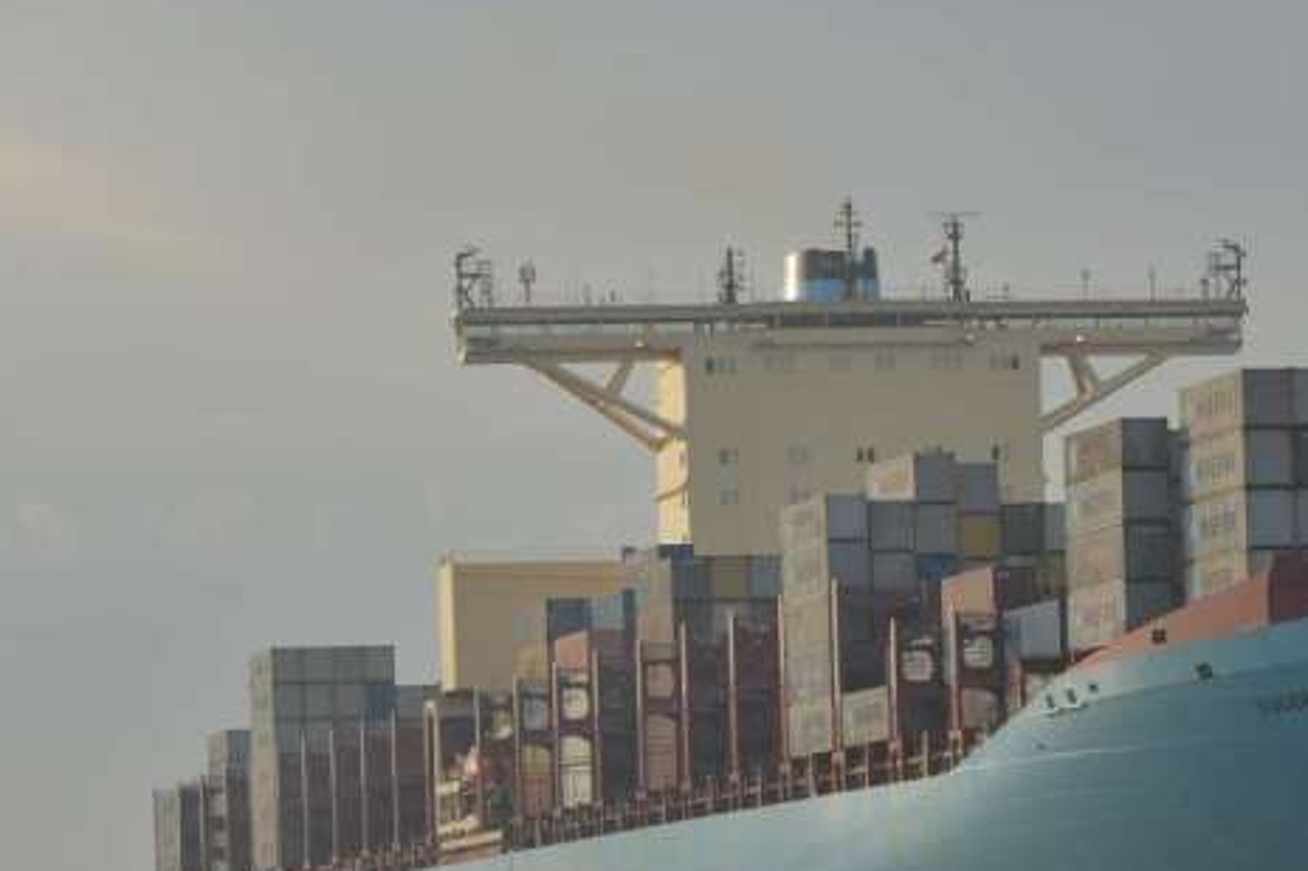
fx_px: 8462
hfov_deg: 8.8
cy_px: 716
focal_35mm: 233
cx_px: 1054
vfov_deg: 5.9
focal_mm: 135
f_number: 10
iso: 250
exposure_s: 1/160
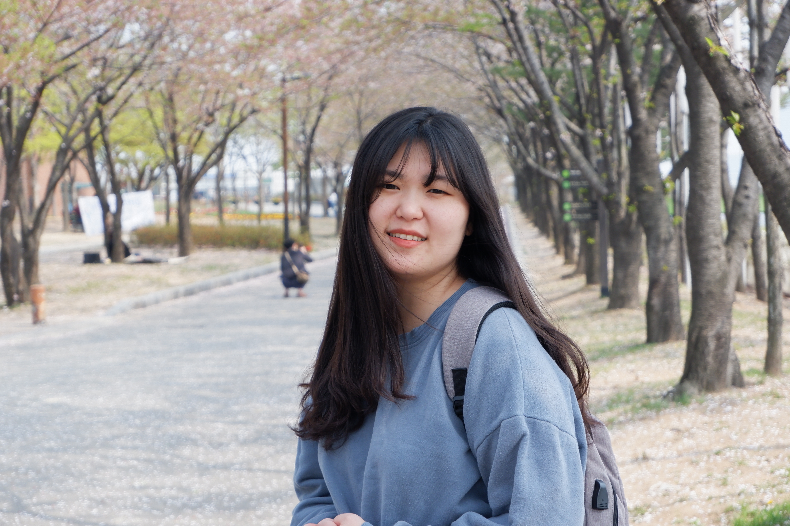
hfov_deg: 29.7
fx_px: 1492
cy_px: 263
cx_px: 395
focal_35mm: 68
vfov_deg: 20.0
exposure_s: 1/480
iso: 400
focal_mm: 45
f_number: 5.6
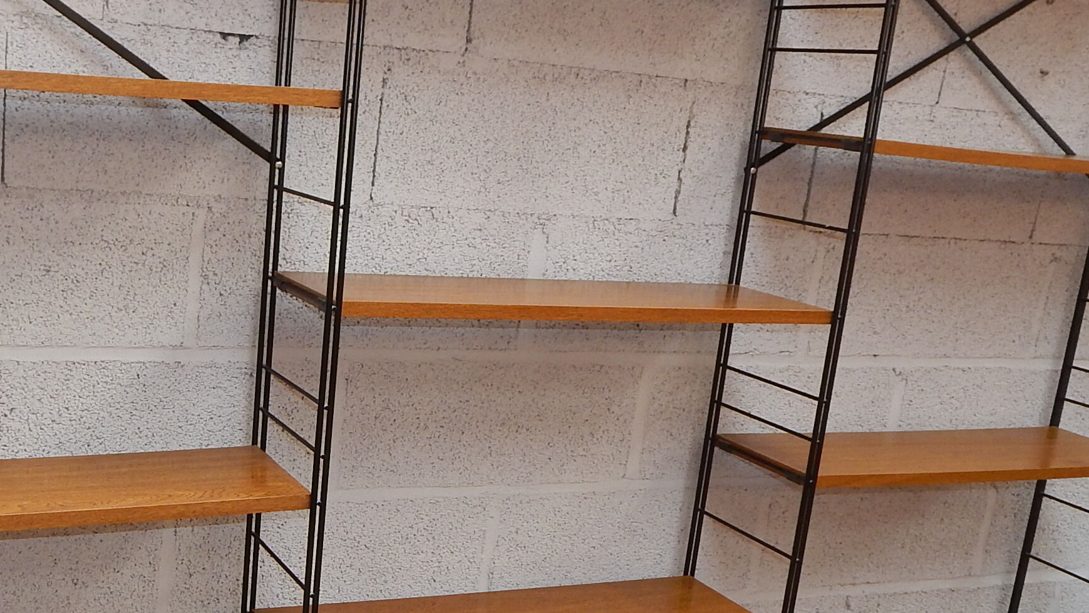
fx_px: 1299
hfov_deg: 44.6
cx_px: 338
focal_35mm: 45
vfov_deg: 26.4
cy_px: 402
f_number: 3
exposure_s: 1/30
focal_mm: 4
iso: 160
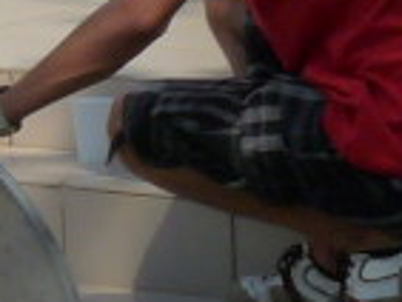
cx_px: -348
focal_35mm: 394
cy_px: -43
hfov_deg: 5.0
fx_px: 4579
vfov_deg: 3.8
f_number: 8
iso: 160
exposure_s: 1/400
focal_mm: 8.7
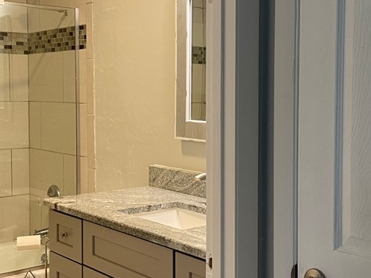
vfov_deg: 25.6
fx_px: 611
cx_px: 212
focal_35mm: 57
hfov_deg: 33.7
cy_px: 125
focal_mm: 4.2
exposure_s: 1/60
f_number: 1.6
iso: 125
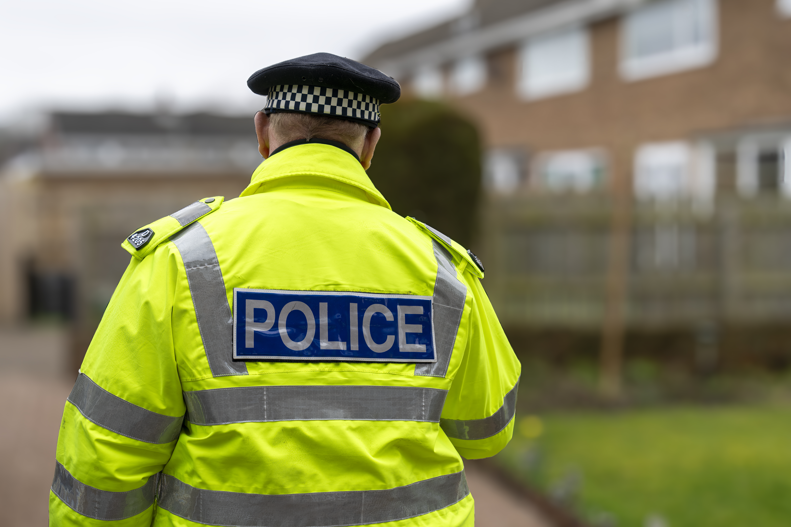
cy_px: 264
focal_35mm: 49
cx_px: 396
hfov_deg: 40.3
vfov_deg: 27.5
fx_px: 1077
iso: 125
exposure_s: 1/100
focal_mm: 49
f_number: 5.6
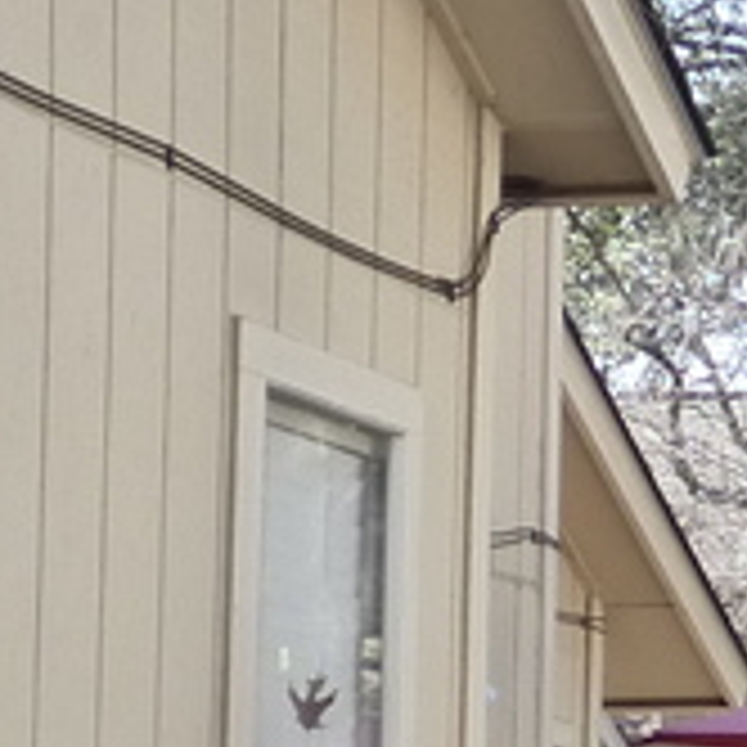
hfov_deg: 11.0
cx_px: 1094
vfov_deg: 11.1
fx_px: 3735
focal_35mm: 153
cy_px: 1012
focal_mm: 3.58
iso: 200
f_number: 2.8
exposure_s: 1/400
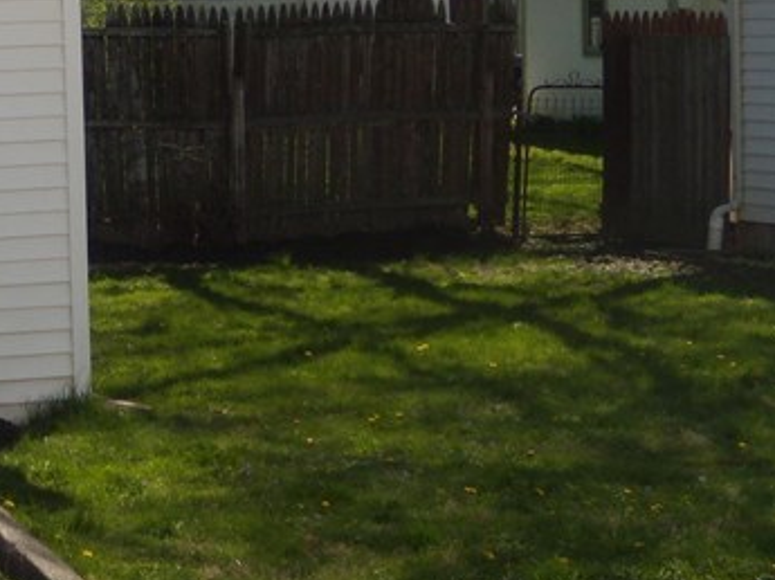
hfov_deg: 18.1
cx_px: 70
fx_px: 2393
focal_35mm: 107
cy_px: 162
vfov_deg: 13.8
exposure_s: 1/640
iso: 80
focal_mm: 6.4
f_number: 3.6
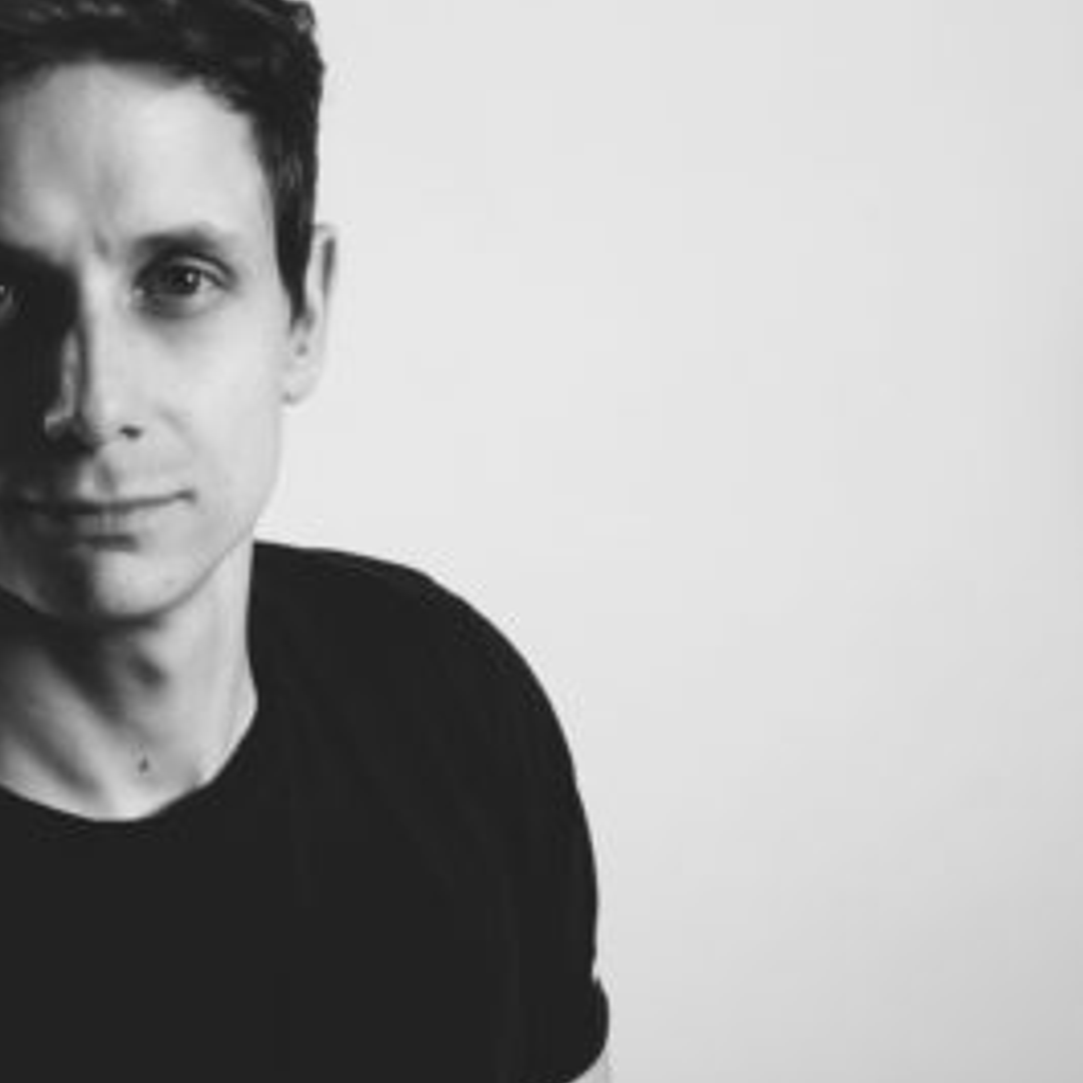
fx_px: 3150
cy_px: 482
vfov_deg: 19.5
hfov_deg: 19.1
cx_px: 80
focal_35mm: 89
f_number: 29
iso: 100
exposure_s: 1/125
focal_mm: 55
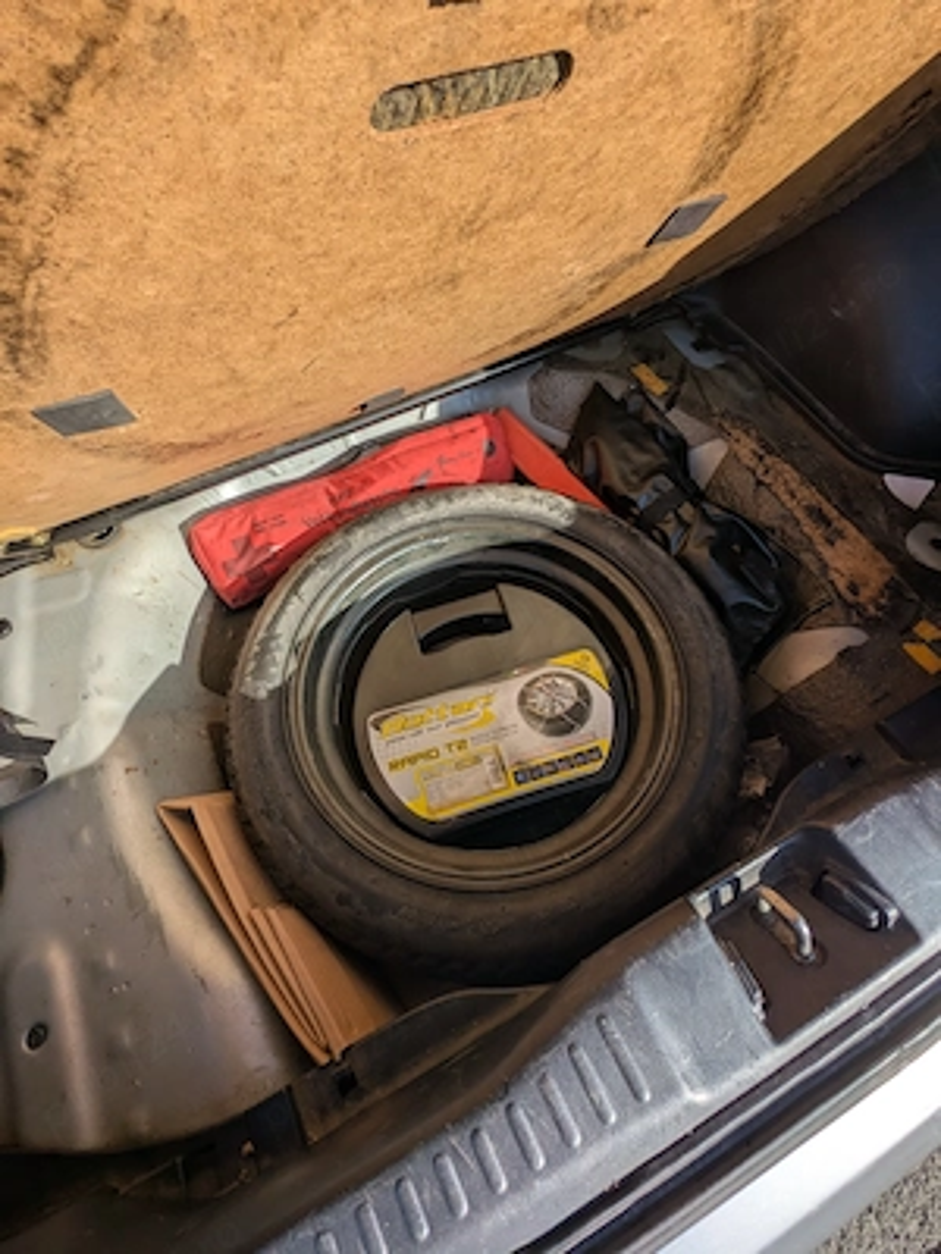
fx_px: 580
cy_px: 627
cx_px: 470
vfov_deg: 94.5
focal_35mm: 16
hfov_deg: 78.1
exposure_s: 1/1431
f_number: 2.2
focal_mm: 2.35
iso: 40
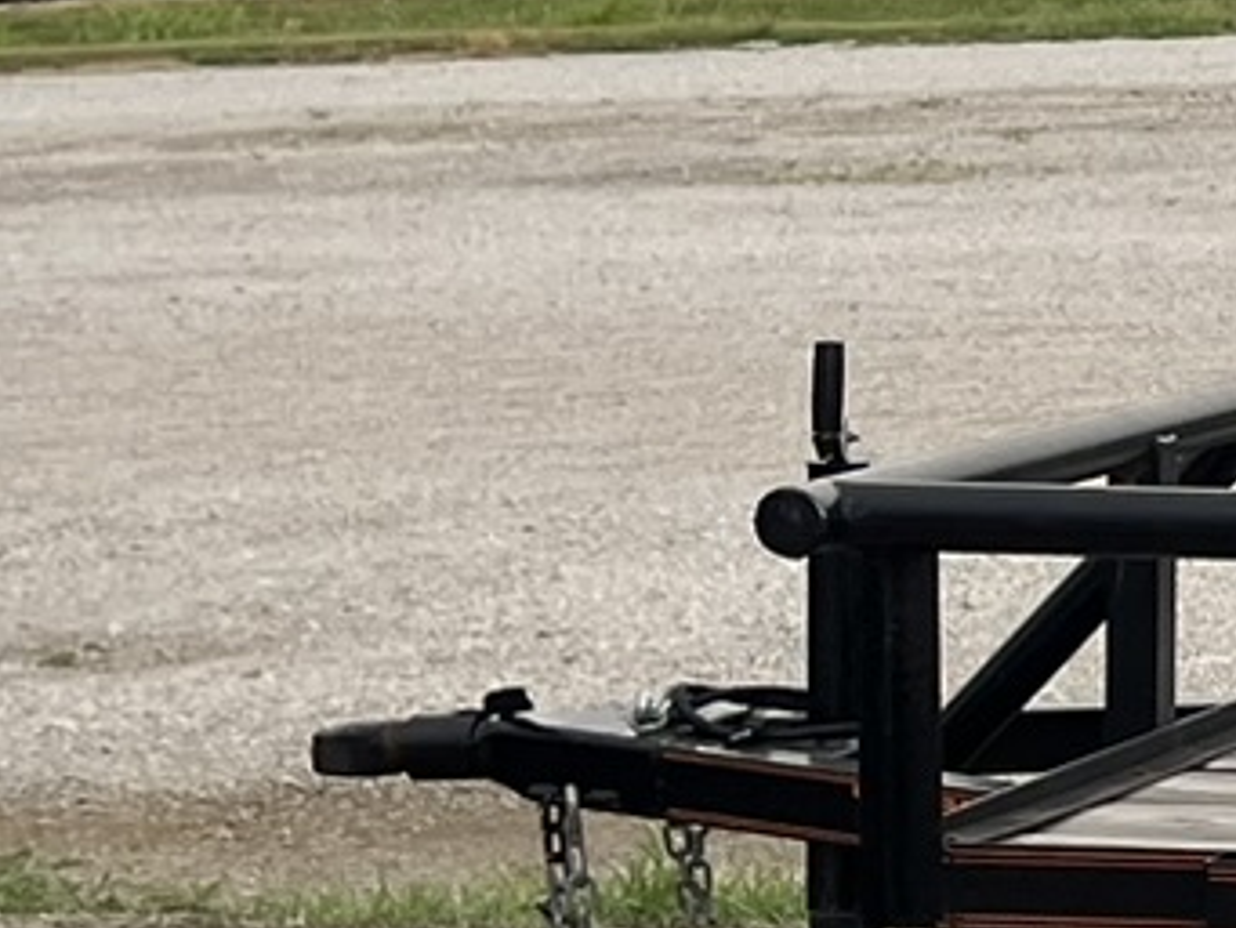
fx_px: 5572
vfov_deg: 9.5
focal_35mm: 156
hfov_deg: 10.5
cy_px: 417
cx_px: 3153
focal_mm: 5.1
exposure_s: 1/459
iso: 50
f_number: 1.6
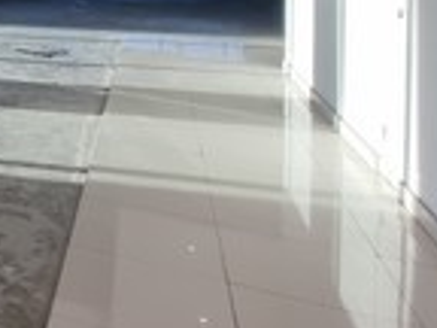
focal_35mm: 45
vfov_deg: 28.0
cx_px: -234
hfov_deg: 27.4
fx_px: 568
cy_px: -68
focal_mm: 2.2
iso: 50
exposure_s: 1/190
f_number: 2.2
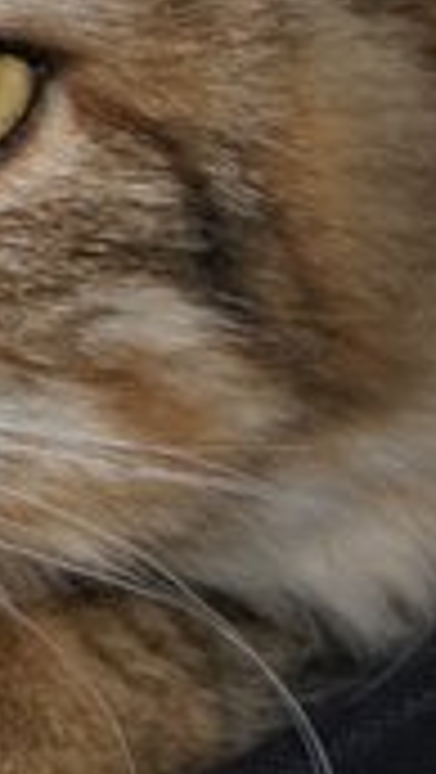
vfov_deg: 6.6
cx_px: -454
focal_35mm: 327
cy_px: 43
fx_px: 6707
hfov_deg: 3.7
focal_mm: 55
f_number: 5.6
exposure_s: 1/80
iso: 400
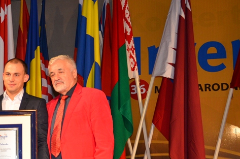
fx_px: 692
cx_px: -9
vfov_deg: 13.1
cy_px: 99
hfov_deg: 19.1
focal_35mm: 104
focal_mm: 32
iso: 500
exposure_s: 1/60
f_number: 4.2
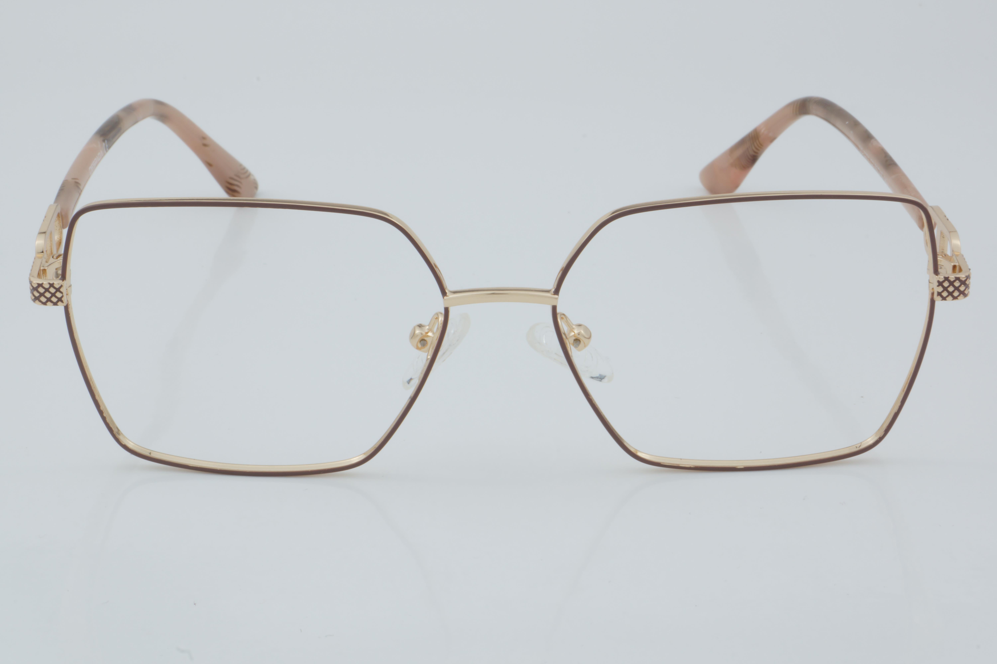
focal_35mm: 82
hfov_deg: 24.6
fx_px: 2285
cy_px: 332
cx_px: 498
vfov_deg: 16.6
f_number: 32
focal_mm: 55
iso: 100
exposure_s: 1/4
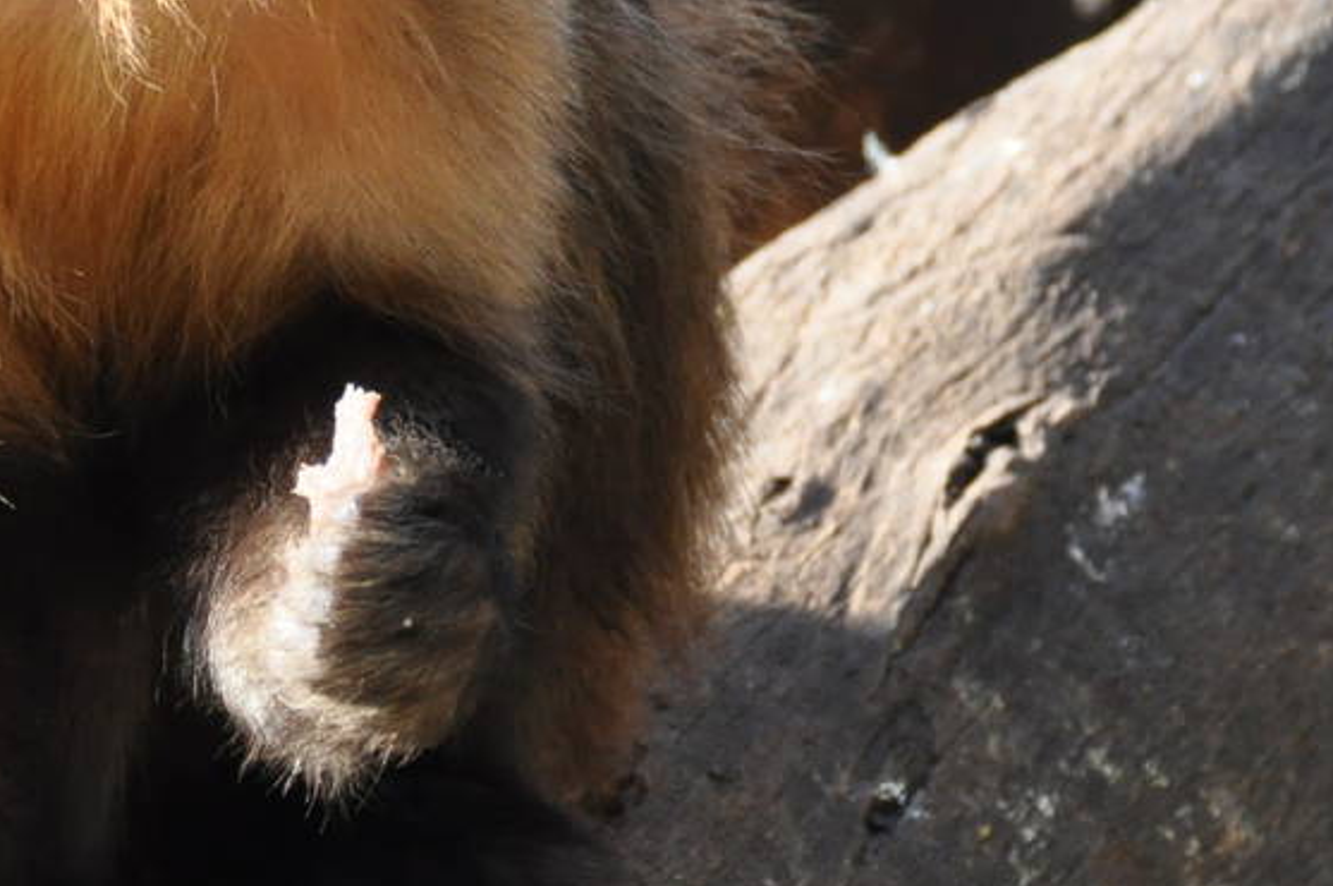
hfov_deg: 2.2
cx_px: 476
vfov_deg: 1.4
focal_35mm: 948
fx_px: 35061
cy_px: -166
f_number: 6.3
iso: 1000
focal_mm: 220
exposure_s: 1/640
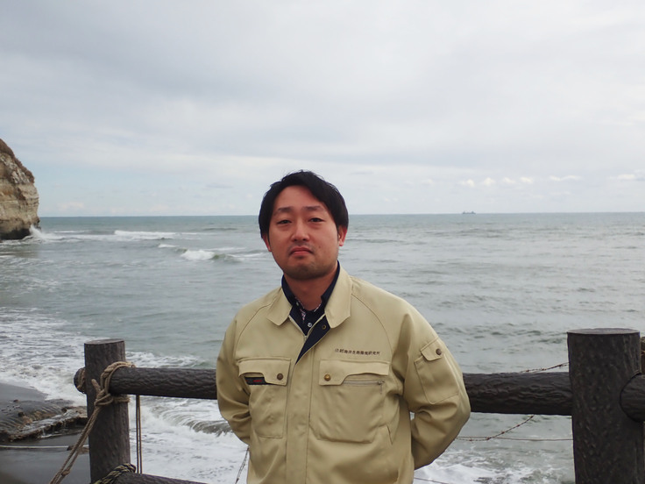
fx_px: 801
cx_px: 322
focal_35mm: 43
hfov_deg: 43.9
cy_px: 242
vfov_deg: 33.6
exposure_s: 1/200
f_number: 9
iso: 100
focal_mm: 7.86
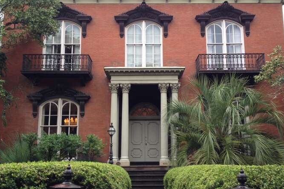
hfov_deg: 44.5
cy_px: 101
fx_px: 347
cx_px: 150
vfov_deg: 30.5
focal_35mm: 44
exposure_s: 1/40
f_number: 2.4
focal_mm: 4.28
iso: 50
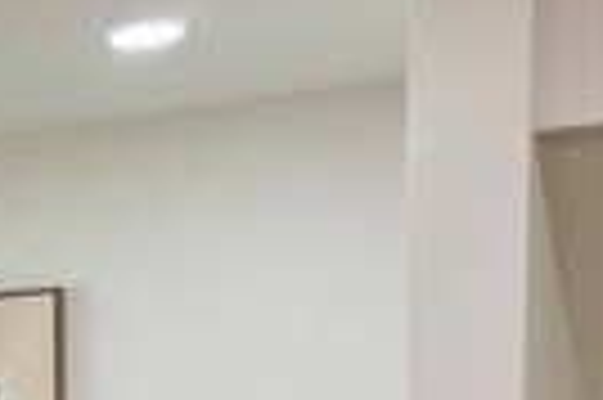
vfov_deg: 10.1
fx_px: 2158
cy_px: 665
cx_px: -824
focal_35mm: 129
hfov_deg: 12.6
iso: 80
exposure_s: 1/120
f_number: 1.6
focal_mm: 5.96
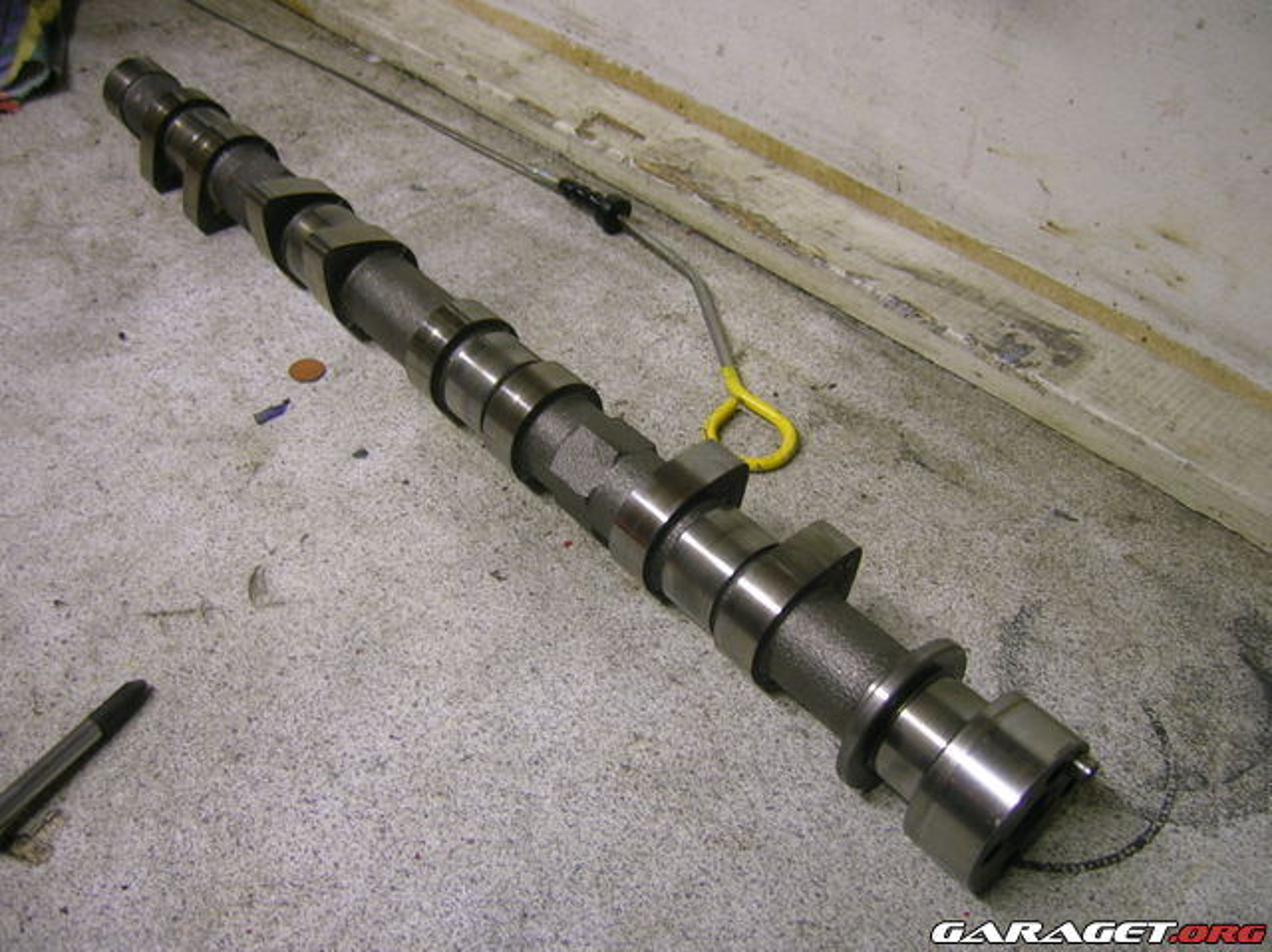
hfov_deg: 54.0
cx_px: 636
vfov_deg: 41.7
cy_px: 476
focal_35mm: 34
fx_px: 1248
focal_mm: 5.7
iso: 50
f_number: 2.9
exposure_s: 1/5.4
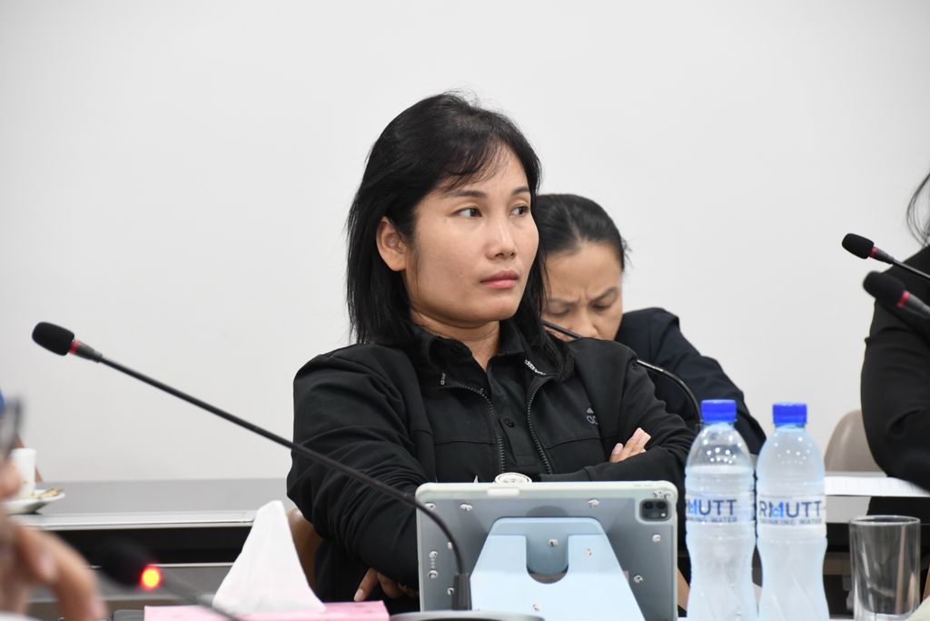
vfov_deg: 7.3
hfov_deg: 11.0
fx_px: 4831
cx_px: 465
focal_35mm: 187
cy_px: 310
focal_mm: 125
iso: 1600
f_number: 6
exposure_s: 1/25
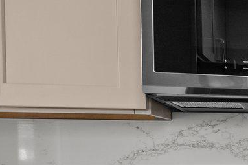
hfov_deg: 13.7
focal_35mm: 91
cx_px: 635
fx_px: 627
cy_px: 167
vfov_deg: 14.7
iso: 640
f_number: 8
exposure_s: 1/20
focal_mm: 17
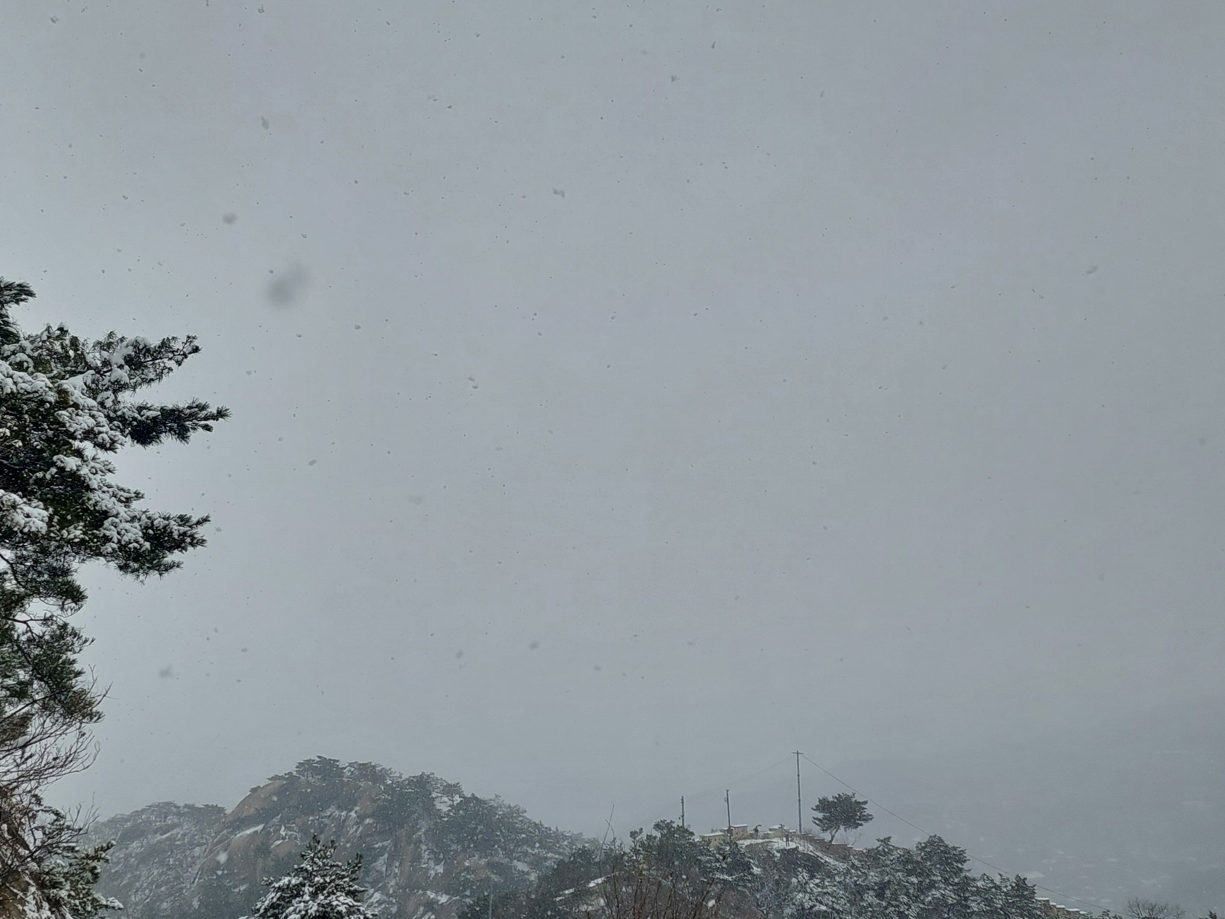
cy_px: 481
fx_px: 1451
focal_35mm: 41
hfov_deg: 45.6
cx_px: 502
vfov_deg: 35.1
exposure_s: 1/1274
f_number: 1.8
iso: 40
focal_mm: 5.23
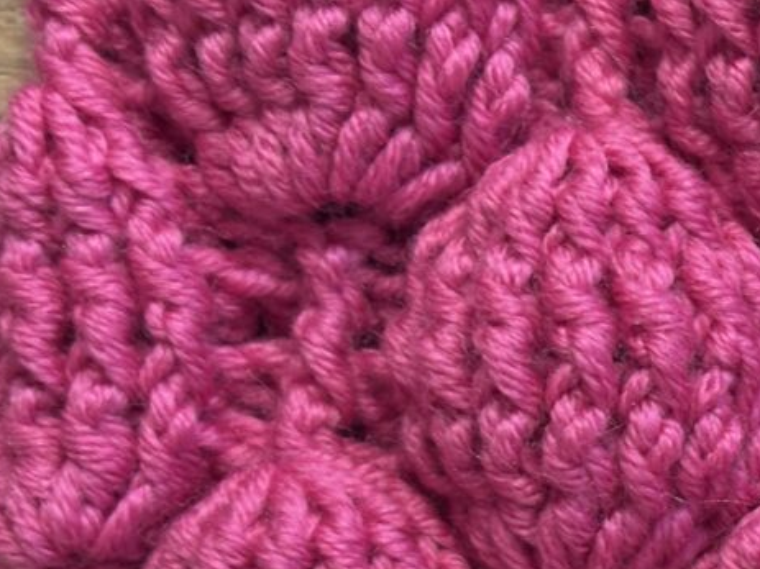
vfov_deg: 12.8
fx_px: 2524
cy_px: 497
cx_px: 822
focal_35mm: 115
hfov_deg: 16.6
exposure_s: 1/20
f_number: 1.6
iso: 320
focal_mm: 5.96
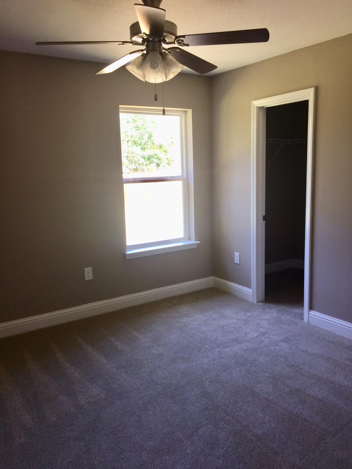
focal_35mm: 29
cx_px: 176
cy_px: 234
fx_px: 393
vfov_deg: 61.7
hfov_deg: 48.2
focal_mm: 4.15
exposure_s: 1/30
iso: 40
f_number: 2.2
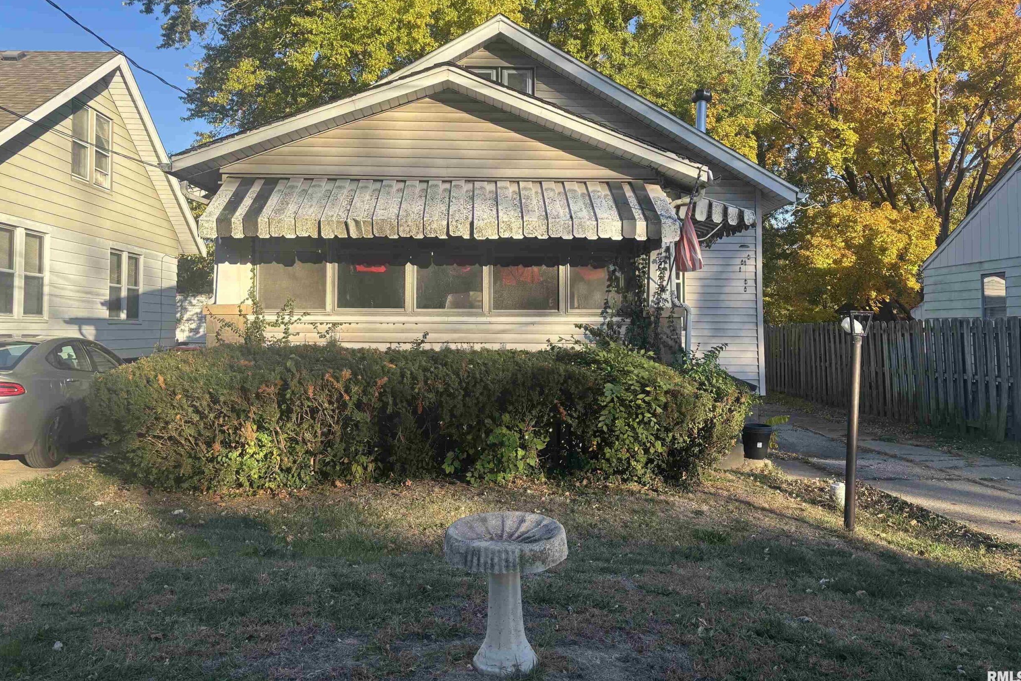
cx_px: 511
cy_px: 292
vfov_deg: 46.3
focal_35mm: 28
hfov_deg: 65.5
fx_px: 794
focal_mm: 5.96
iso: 50
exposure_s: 1/1047
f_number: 1.6
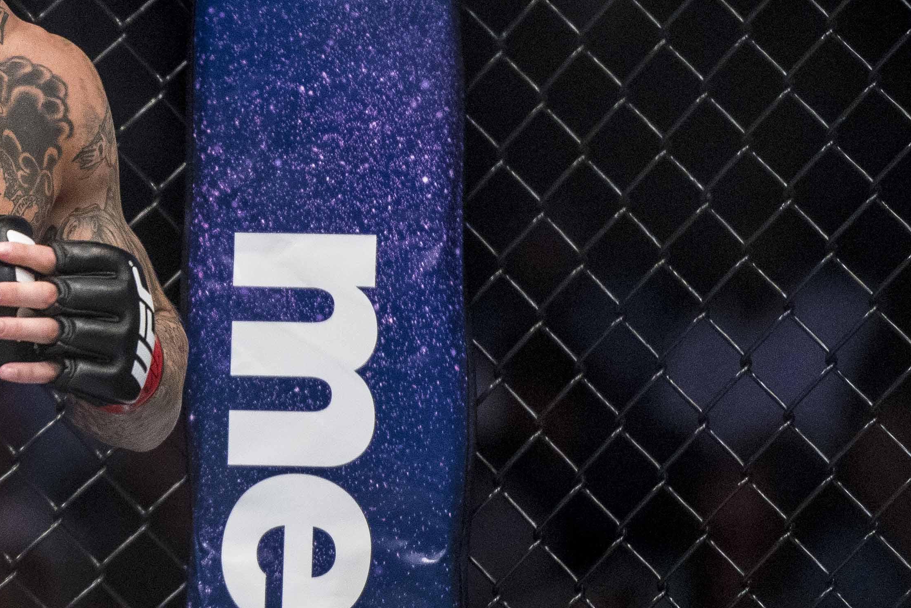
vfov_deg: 2.5
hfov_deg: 3.8
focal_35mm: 542
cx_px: -202
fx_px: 13720
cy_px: 350
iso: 3200
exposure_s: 1/2500
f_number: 2.8
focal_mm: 200
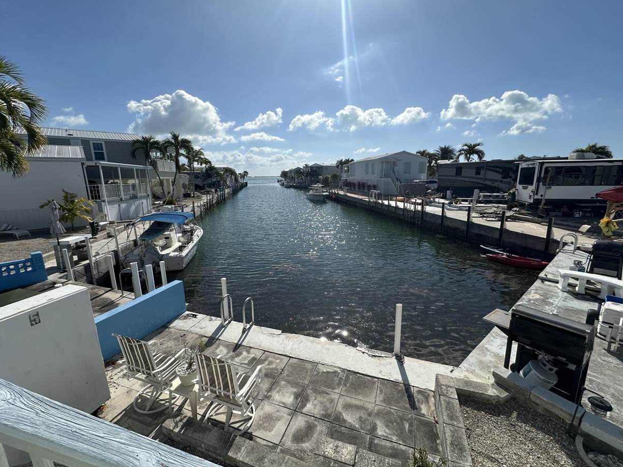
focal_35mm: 15
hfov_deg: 98.2
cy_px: 233
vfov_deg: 81.7
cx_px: 307
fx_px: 270
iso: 50
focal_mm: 2.22
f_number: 2.2
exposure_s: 1/5051
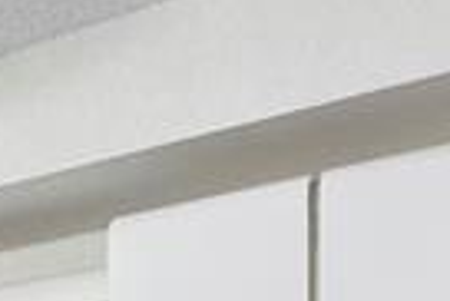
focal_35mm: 88
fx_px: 1101
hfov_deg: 17.8
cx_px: -394
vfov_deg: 13.4
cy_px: 604
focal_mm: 10
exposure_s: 1/10
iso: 1000
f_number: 8
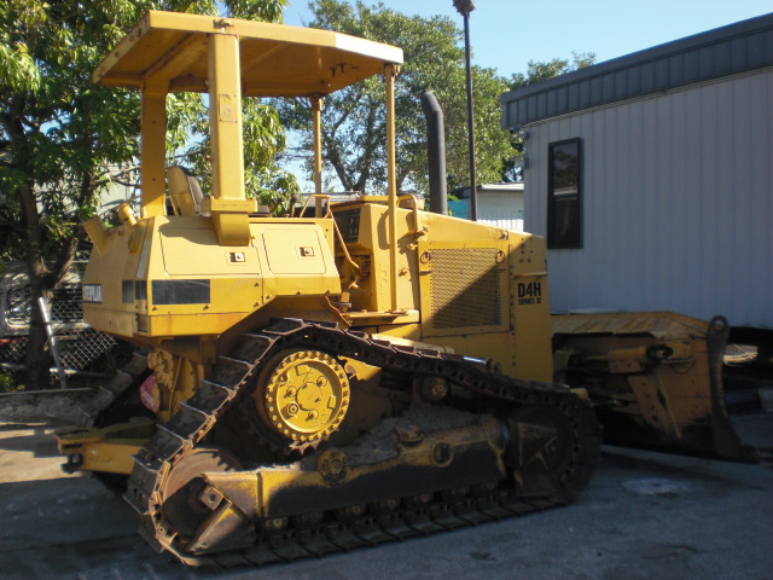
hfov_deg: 49.0
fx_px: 849
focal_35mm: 38
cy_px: 290
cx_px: 386
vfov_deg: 37.7
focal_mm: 6.3
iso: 64
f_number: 3.1
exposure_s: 1/500
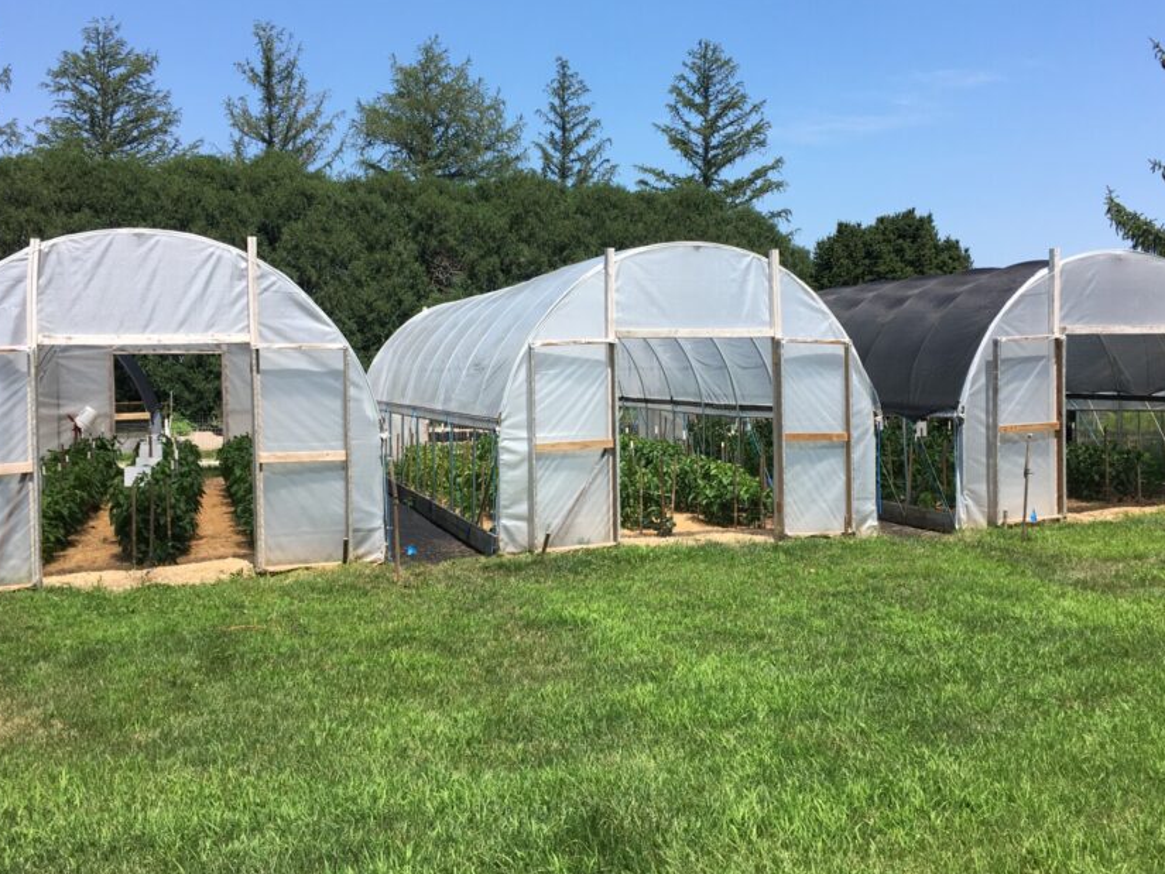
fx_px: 1212
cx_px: 592
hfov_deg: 51.3
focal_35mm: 36
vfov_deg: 39.6
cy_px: 400
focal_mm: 4.15
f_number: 2.2
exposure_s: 1/1326
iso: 25
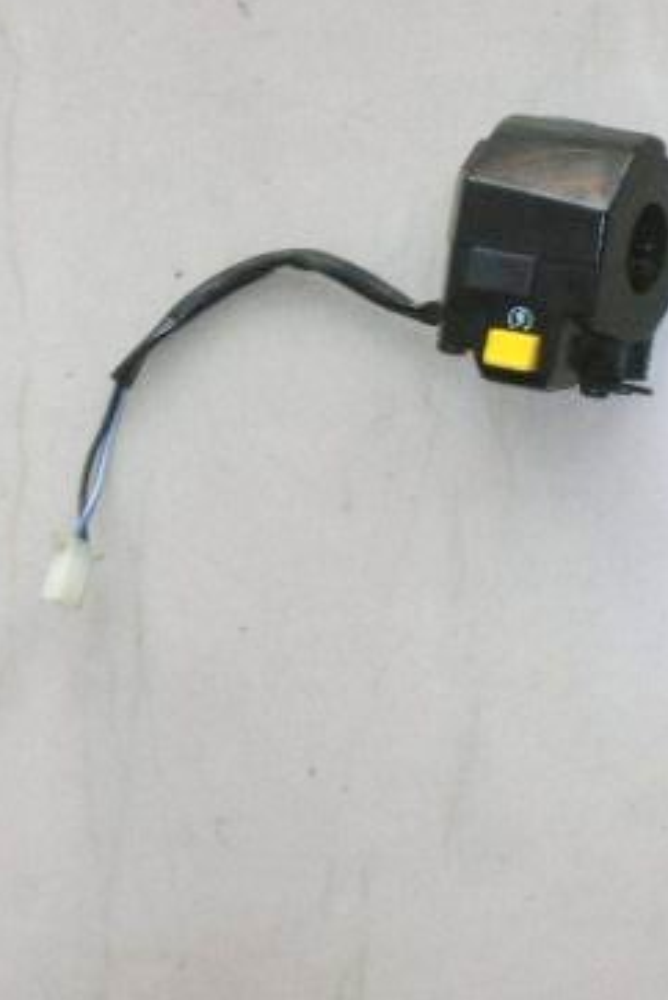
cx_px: 392
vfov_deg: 17.5
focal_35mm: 117
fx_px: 3250
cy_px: 384
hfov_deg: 11.7
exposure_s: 1/30
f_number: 4.5
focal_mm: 15.2
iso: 50
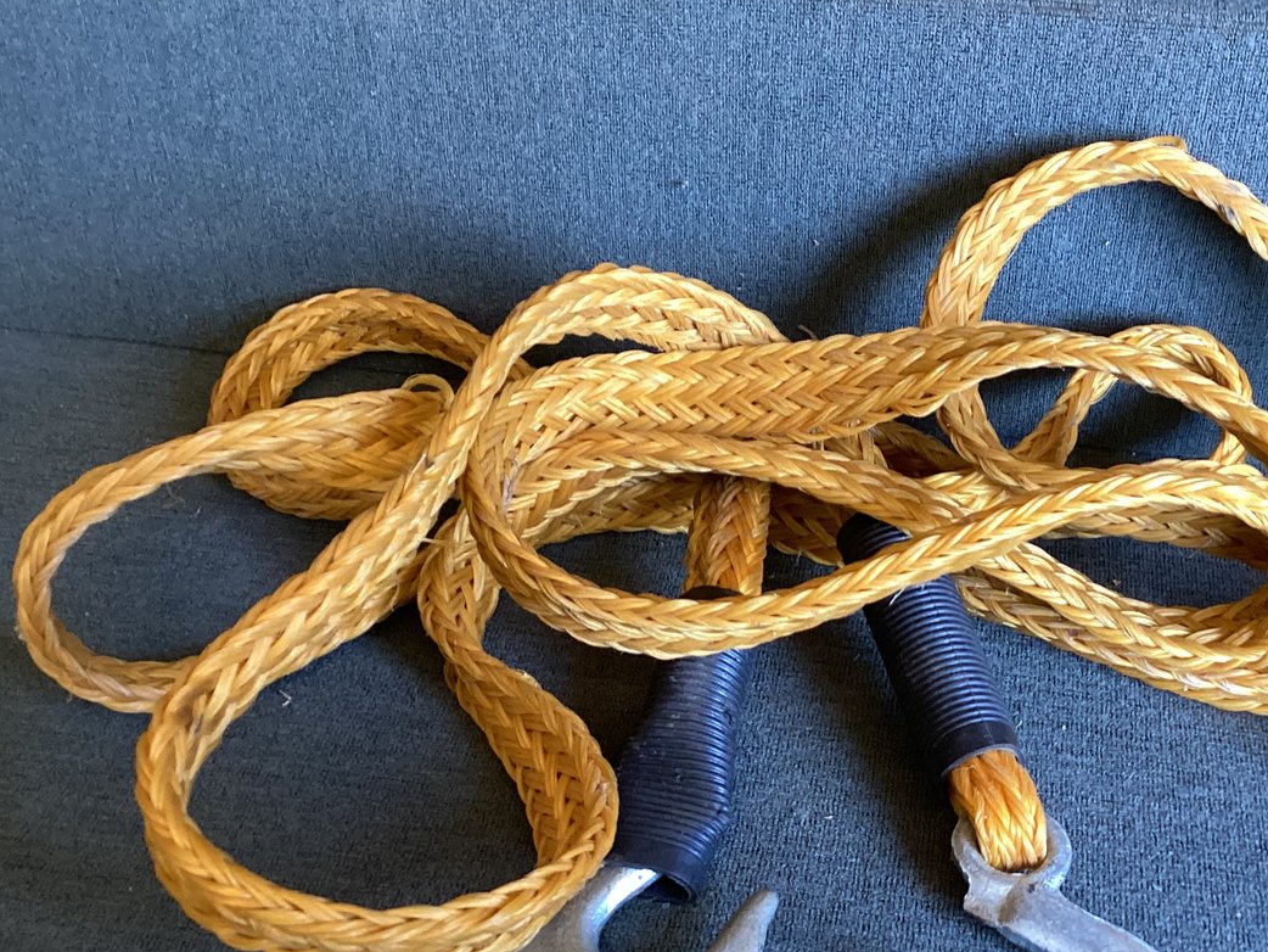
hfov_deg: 41.6
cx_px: 823
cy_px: 568
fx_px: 1649
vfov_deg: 32.1
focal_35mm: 45
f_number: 2.4
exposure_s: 1/50
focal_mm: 3.3
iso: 200
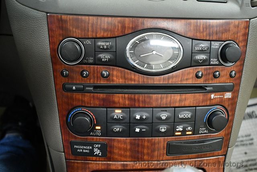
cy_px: 86
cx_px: 128
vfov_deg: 36.9
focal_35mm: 36
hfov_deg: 53.1
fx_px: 257
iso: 3200
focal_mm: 18
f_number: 3.5
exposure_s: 1/80
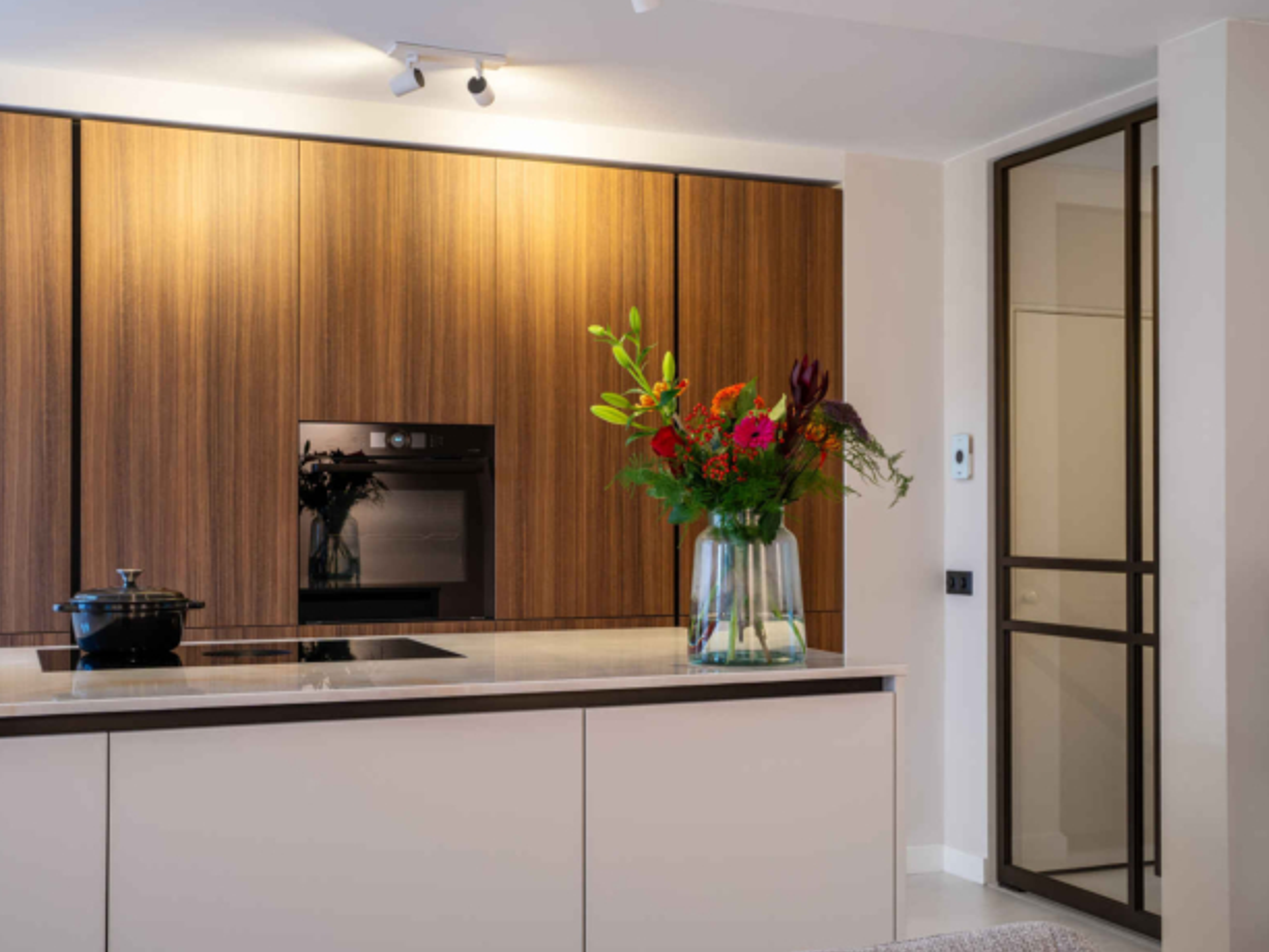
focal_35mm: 42
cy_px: 480
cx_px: 668
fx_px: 1552
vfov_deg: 34.1
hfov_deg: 44.5
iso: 100
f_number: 11
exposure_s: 1.6
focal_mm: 38.3
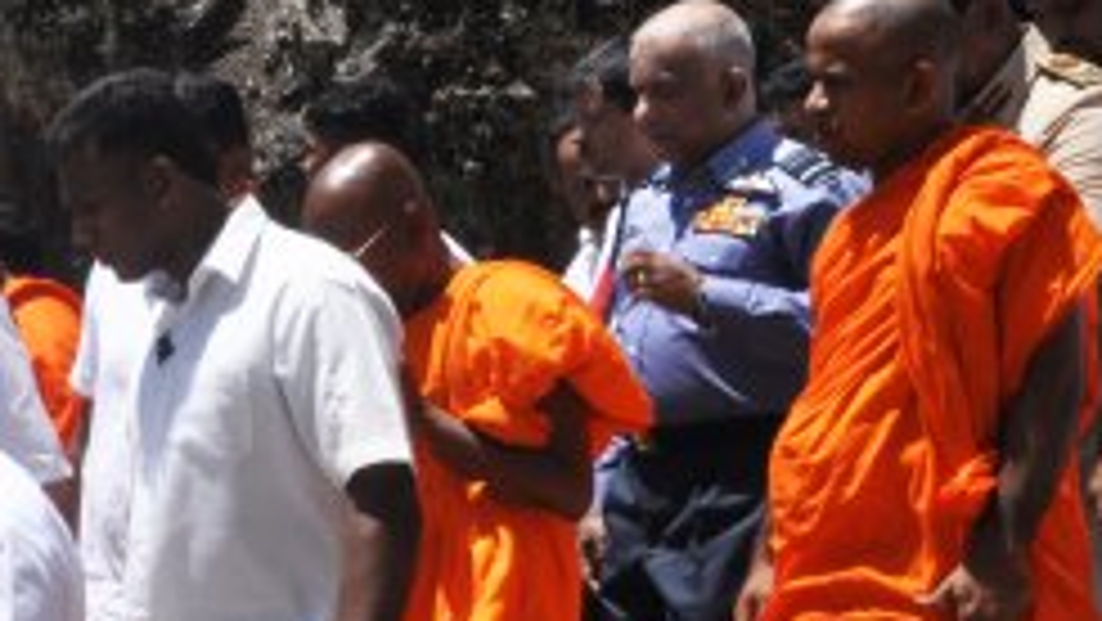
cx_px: -18
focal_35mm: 146
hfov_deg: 14.5
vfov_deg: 8.3
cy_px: 356
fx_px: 4268
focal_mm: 38
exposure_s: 1/200
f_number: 22
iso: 400
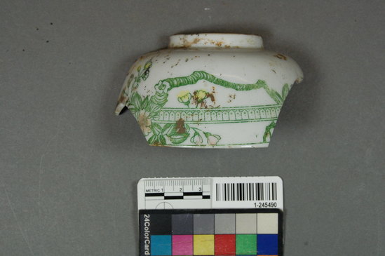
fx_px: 737
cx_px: 192
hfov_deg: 29.3
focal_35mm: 69
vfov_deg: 19.7
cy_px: 128
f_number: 10
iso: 1600
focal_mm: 46
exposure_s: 1/250
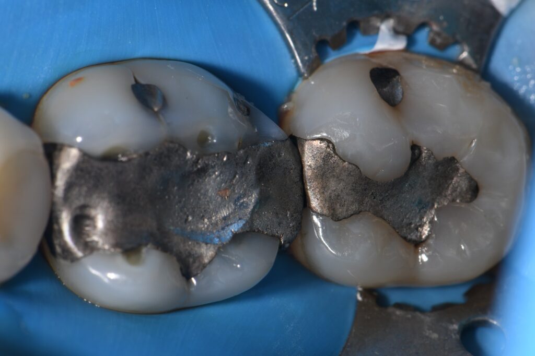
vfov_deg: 8.7
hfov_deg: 13.1
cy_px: 178
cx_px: 268
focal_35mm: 157
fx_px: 2332
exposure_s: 1/160
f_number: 32
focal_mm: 105
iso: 200
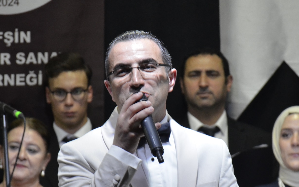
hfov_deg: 6.0
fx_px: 2844
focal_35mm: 349
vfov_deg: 3.8
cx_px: 165
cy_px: 137
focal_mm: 140
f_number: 5.6
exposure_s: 1/40
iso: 1600
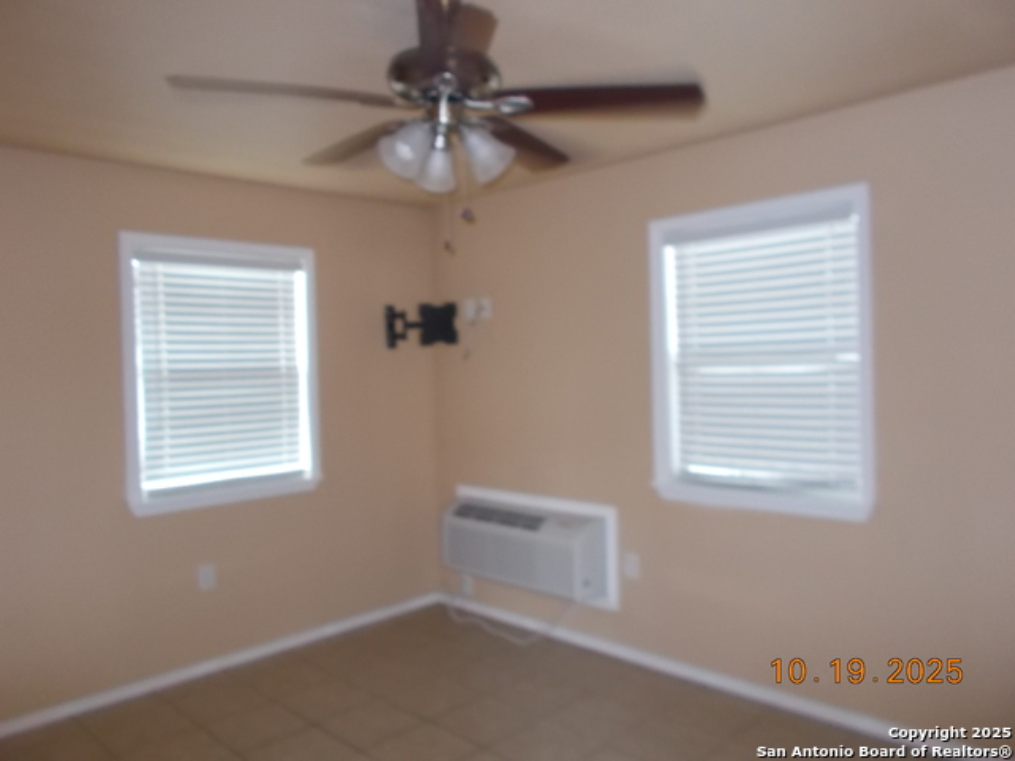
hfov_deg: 67.3
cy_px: 380
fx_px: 762
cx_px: 508
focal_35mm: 26
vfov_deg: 53.1
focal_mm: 4.6
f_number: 3.2
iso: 200
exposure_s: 1/25
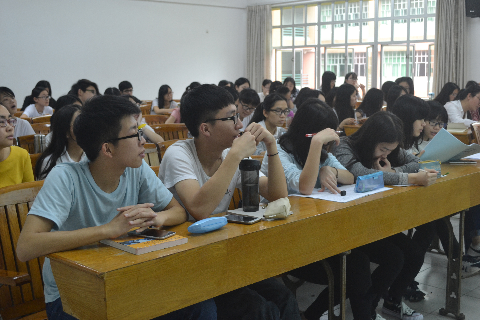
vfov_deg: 29.9
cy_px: 160
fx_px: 600
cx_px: 240
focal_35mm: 45
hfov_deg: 43.6
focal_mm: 30
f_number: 4.5
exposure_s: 1/30
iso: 800
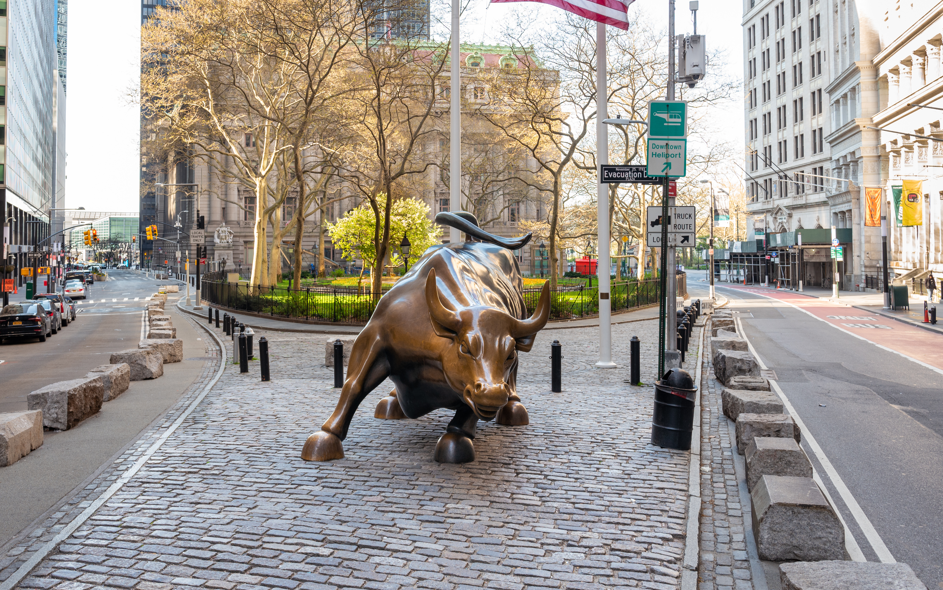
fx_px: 900
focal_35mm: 35
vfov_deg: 36.0
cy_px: 216
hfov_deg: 55.2
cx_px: 420
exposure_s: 1/60
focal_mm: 28
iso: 125
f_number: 5.6
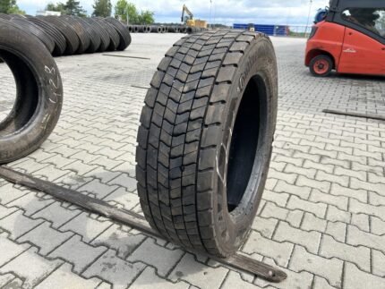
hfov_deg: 67.3
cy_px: 144
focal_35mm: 26
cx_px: 192
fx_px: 289
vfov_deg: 53.1
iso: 50
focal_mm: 5.7
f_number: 1.5
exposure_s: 1/1488
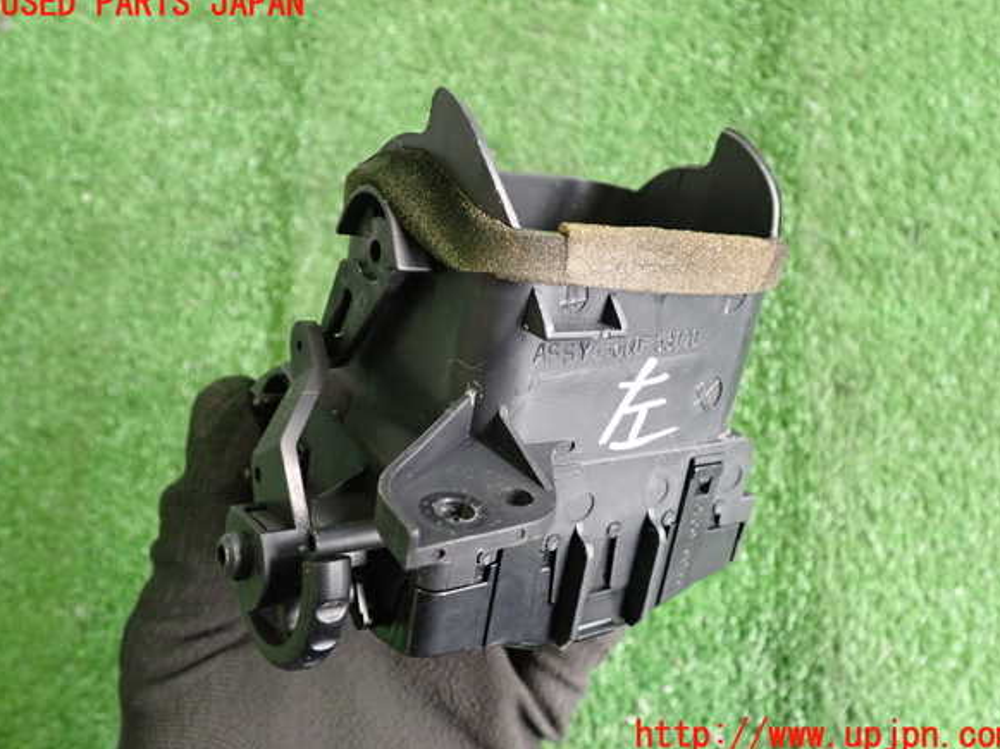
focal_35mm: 31
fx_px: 895
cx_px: 508
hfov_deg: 58.4
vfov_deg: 45.4
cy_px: 370
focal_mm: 5.4
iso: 400
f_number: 2.3
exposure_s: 1/30
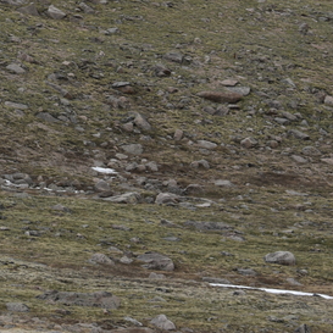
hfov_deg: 5.3
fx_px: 3559
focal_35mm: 327
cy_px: -12
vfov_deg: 5.3
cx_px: -148
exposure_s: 1/250
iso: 100
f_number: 8
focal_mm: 82
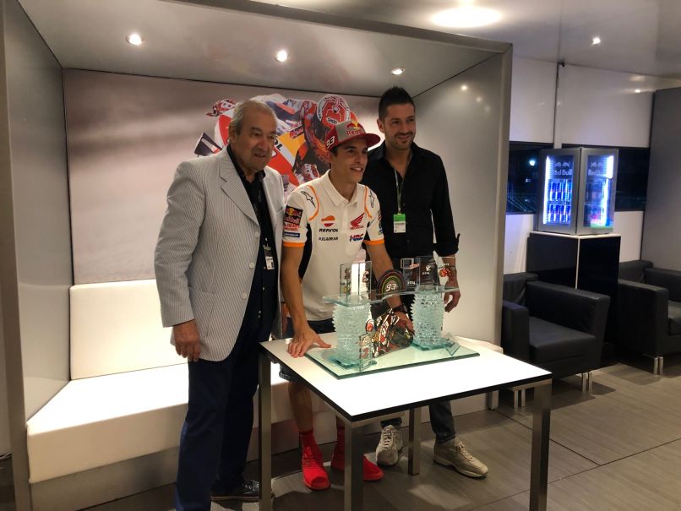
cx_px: 340
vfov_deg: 49.8
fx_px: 551
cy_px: 256
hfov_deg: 63.4
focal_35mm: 28
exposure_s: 1/17
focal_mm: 4
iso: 80
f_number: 1.8
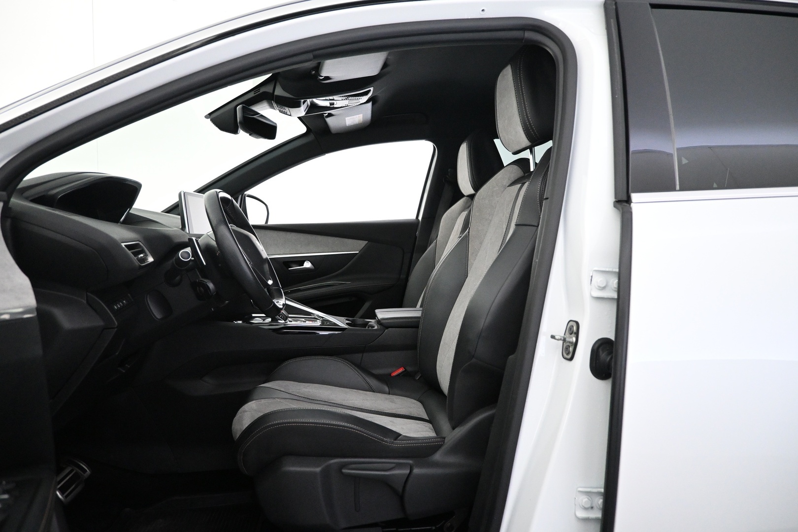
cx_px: 399
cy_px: 266
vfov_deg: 53.1
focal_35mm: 24
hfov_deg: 73.7
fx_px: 532
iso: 4000
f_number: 3.5
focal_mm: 16
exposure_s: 1/100
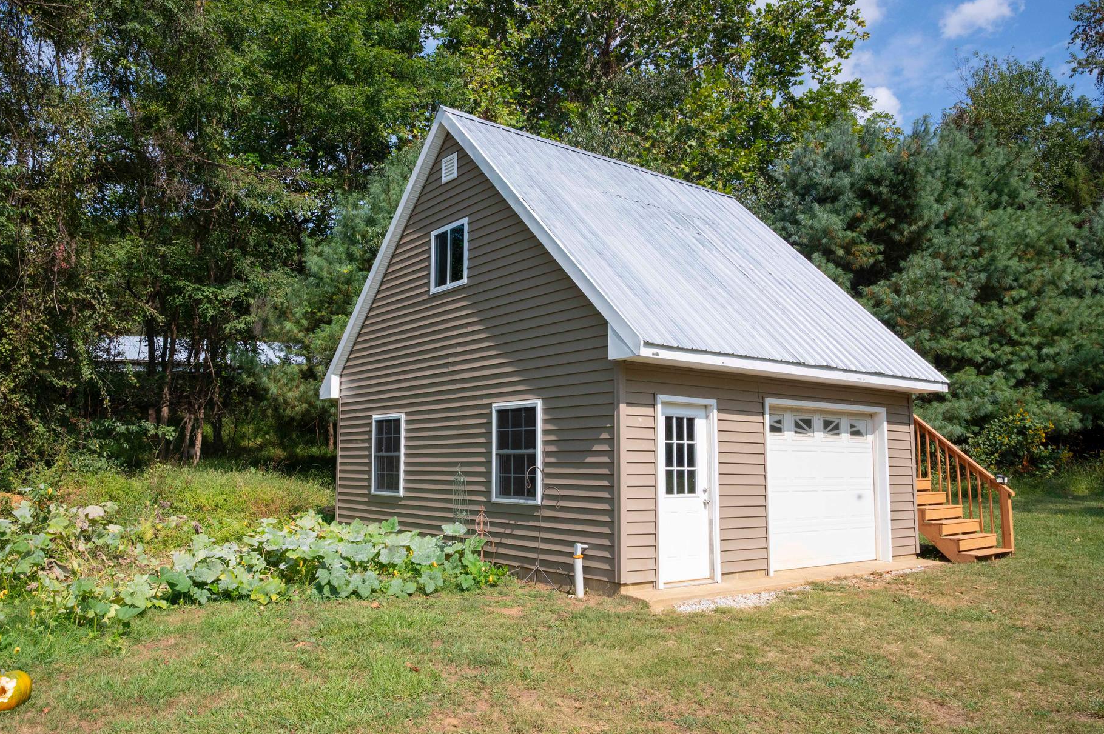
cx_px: 486
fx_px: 827
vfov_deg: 47.9
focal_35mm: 27
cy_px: 371
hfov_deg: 67.2
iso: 1000
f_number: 14
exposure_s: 1/800
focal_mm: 24
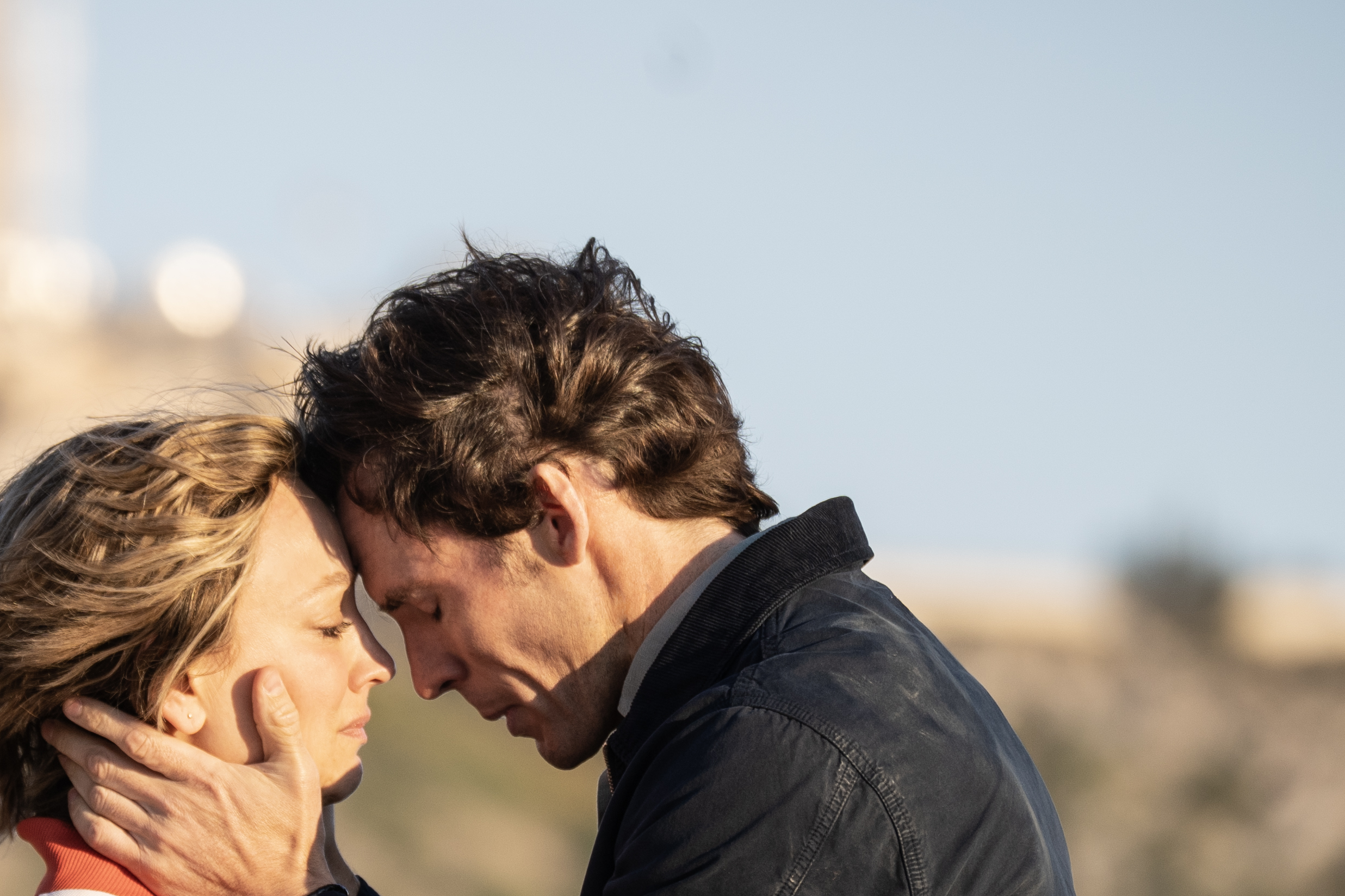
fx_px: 27193
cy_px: 781
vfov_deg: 1.9
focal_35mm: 728
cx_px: 416
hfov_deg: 2.8
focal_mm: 300
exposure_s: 1/320
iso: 250
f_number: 6.3
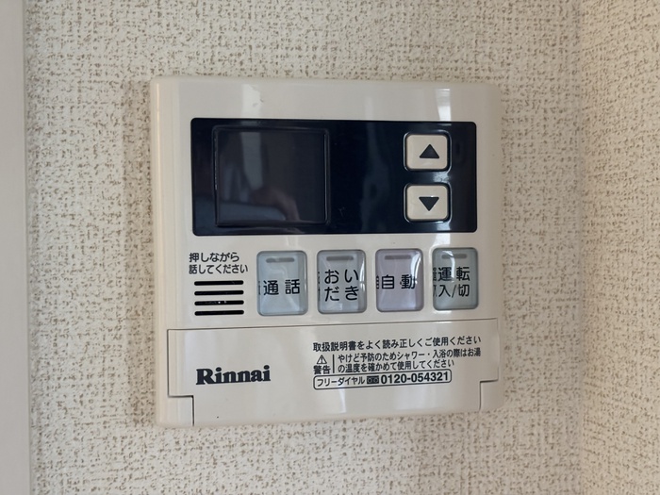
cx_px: 330
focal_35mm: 52
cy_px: 248
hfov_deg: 36.8
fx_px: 991
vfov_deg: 28.0
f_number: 1.6
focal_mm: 5.96
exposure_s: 1/30
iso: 250
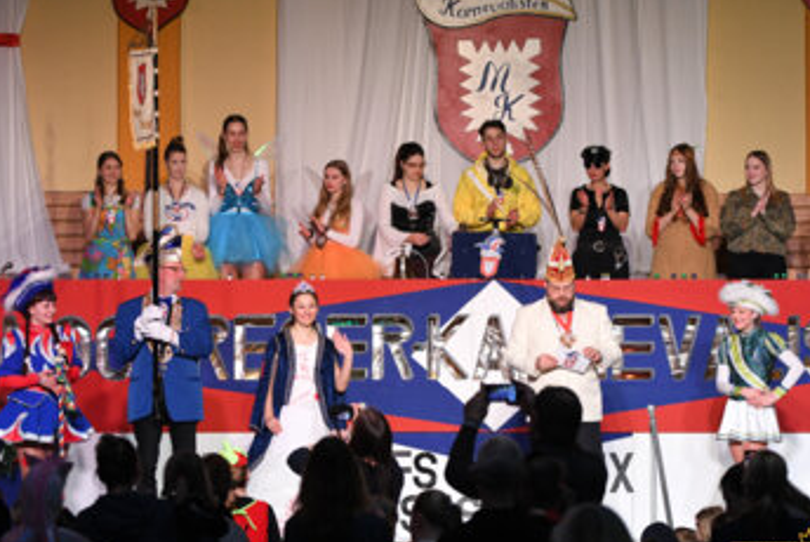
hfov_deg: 13.7
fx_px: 3378
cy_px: 267
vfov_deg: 9.2
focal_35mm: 150
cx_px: 421
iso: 1600
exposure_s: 1/500
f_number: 2.8
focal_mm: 86
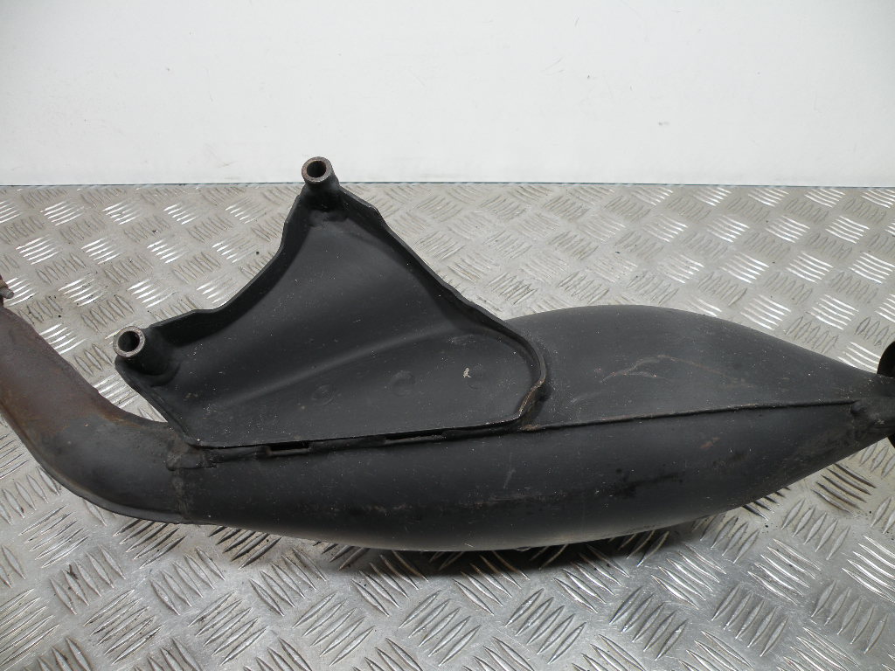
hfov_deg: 65.3
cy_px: 336
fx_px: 698
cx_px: 448
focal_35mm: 27
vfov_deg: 51.4
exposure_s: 1/74.2
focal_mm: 4.7
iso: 70
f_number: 2.8
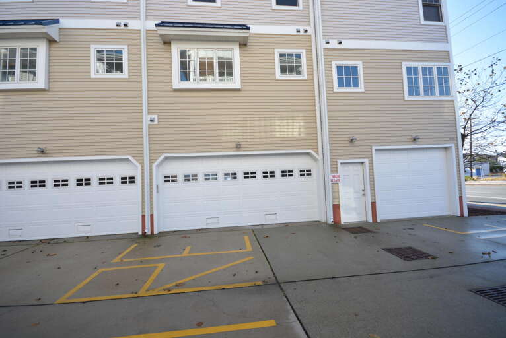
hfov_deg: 100.3
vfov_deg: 77.4
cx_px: 253
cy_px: 169
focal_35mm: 15
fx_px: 211
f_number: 6.3
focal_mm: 10
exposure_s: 1/160
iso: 200
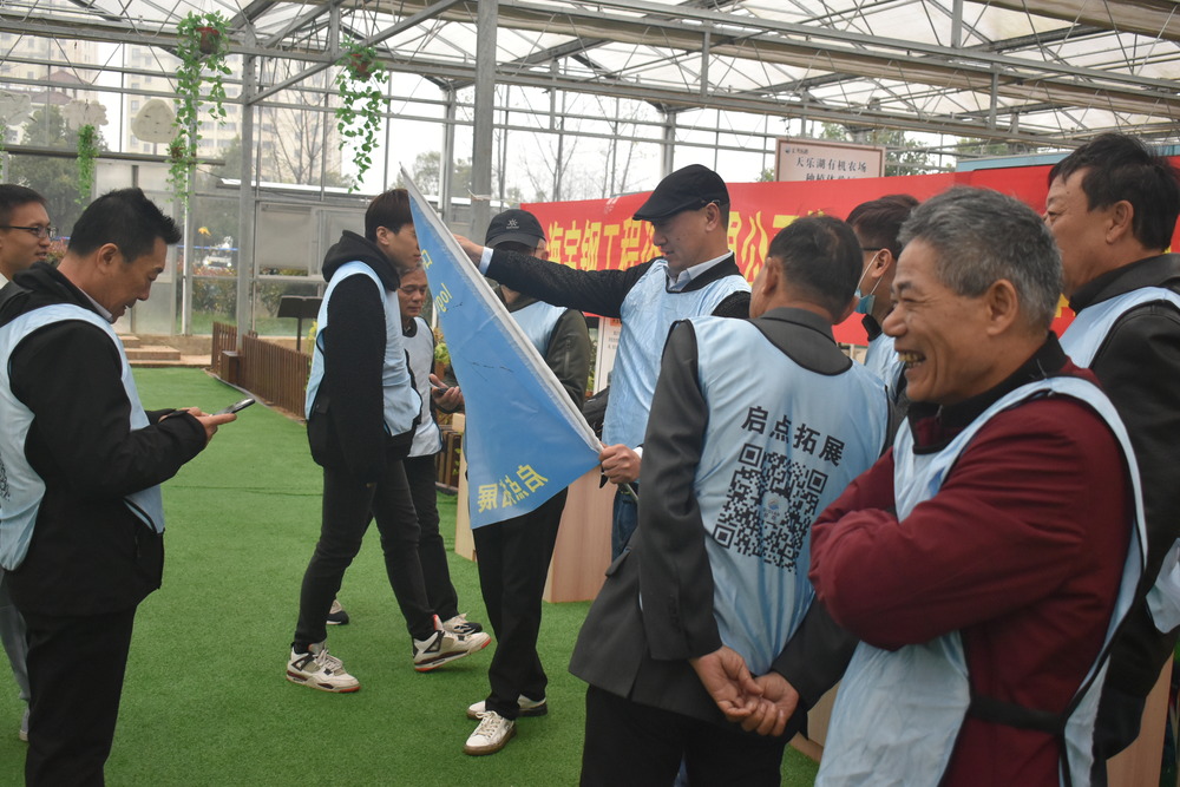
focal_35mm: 40
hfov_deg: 47.9
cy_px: 394
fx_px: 1328
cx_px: 590
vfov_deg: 33.0
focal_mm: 27
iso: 1400
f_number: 4
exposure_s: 1/500
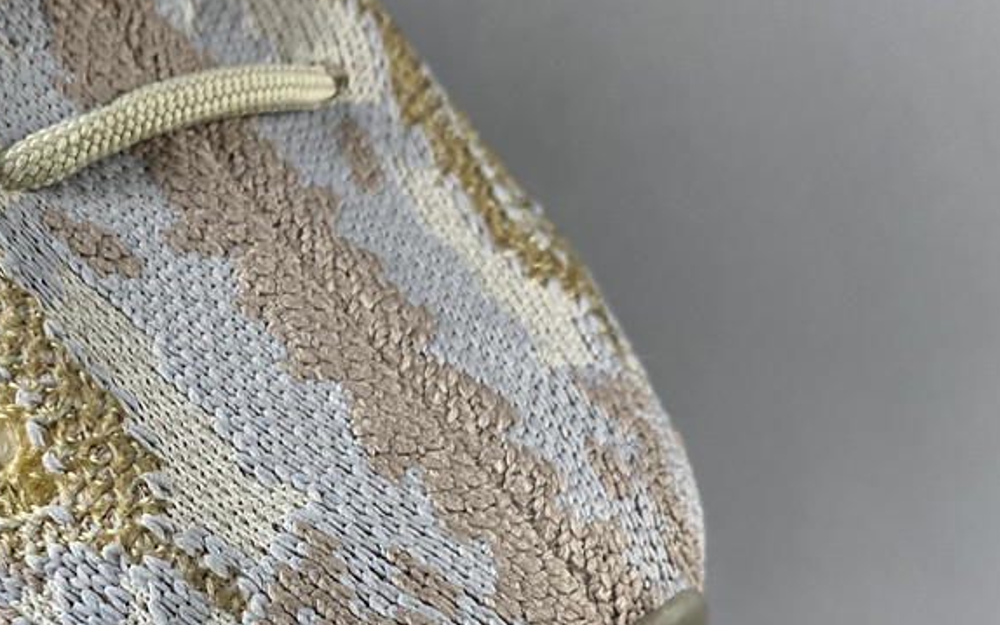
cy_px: 541
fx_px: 1308
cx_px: 181
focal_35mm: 48
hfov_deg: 39.9
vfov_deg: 26.2
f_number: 1.8
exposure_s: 1/100
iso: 100
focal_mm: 4.25
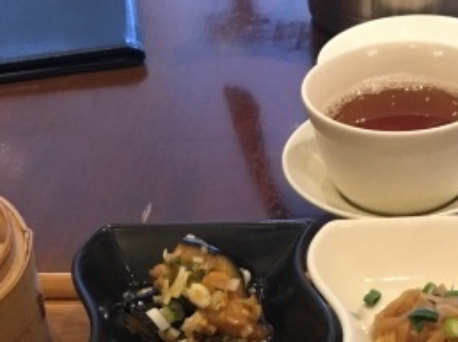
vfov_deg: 15.3
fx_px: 1190
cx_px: 337
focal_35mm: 90
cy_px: 494
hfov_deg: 21.6
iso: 125
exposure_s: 1/30
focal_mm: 4.15
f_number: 2.2
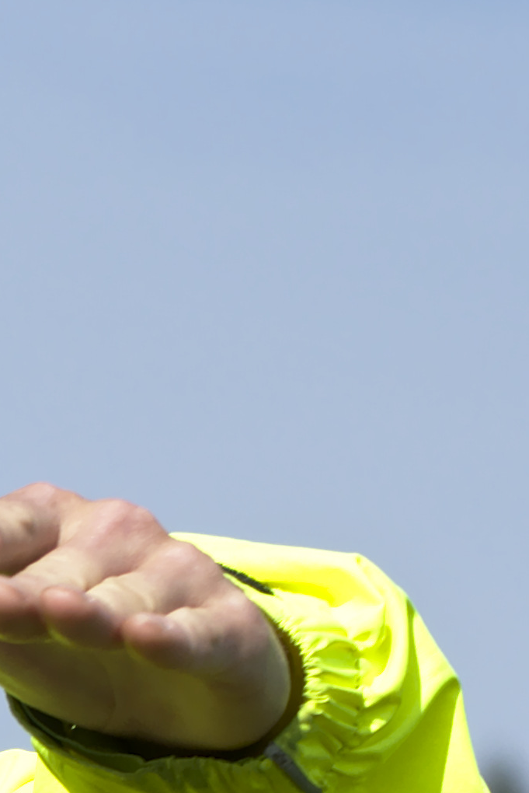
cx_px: -655
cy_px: 1155
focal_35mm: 973
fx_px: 21423
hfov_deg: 1.4
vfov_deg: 2.1
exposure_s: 1/800
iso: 200
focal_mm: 110
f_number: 7.1
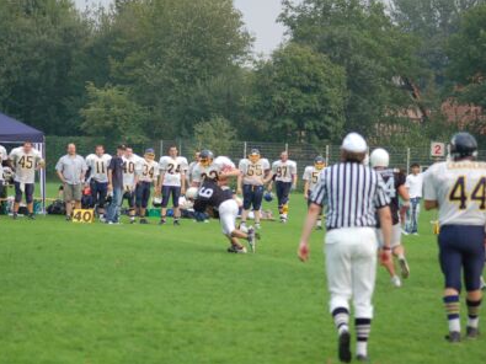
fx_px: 2316
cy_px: 182
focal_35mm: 165
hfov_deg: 12.0
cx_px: 216
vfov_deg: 9.0
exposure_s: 1/1000
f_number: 4.2
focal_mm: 100
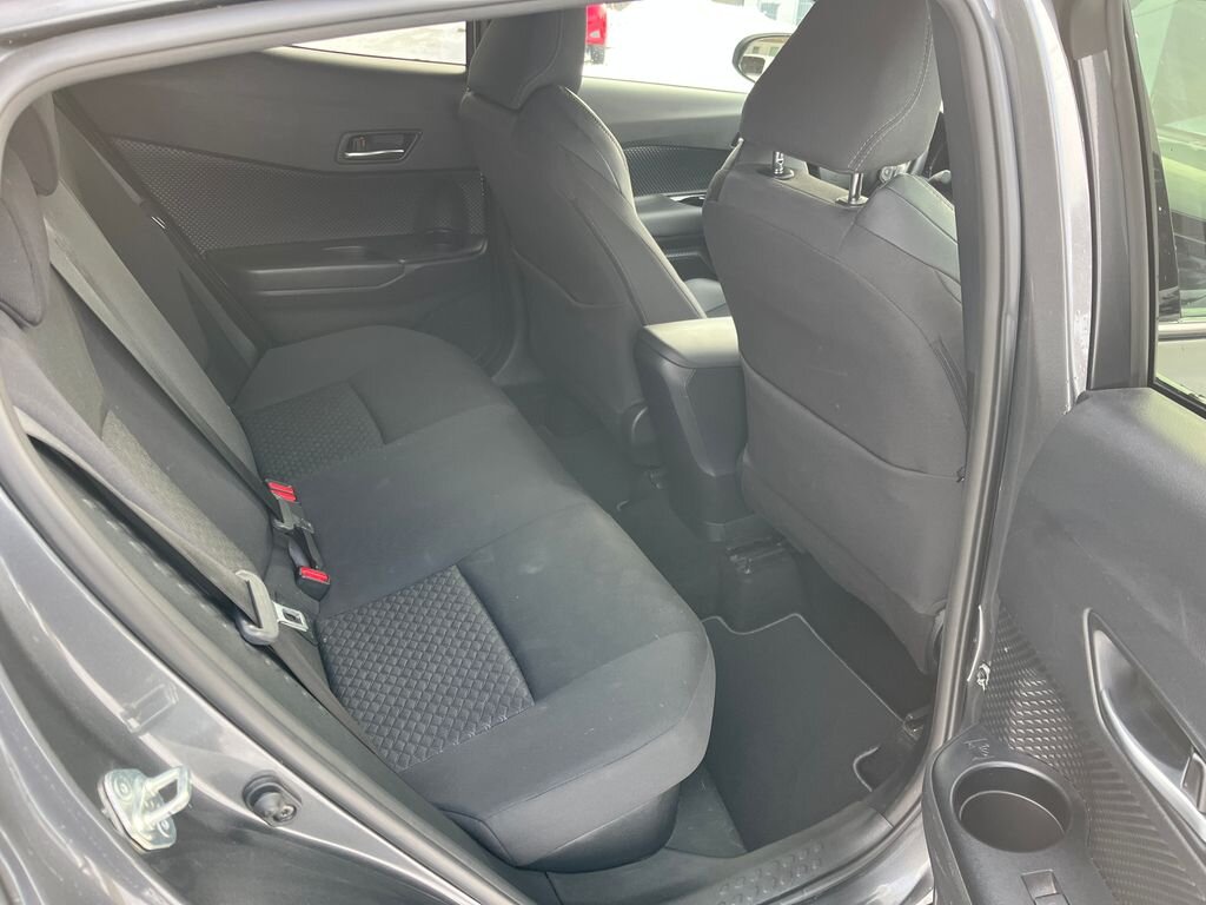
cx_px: 603
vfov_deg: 53.1
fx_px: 906
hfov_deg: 67.3
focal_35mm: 26
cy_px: 452
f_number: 1.6
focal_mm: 5.1
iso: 125
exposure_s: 1/121
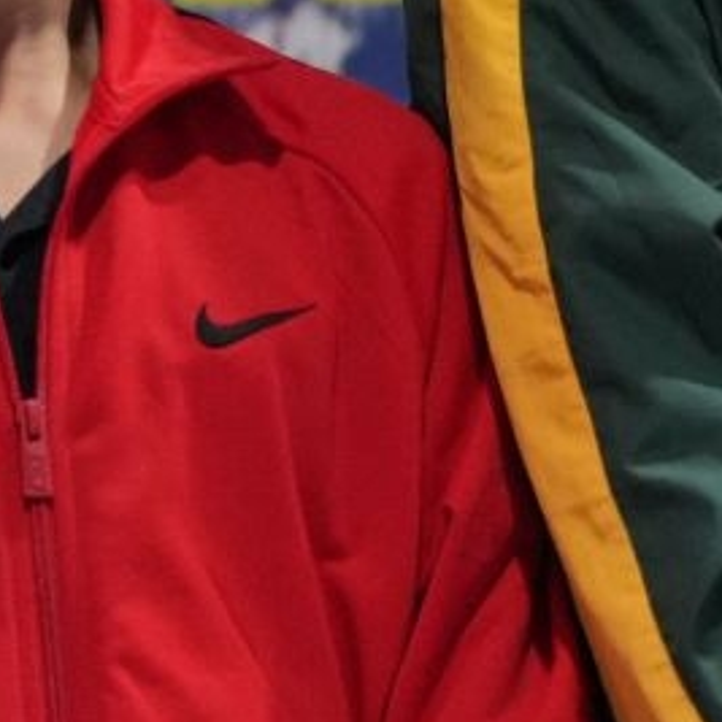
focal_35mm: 1147
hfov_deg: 1.5
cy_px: 146
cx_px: 2250
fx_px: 27066
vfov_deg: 1.5
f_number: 2.8
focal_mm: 200
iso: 3200
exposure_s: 1/250
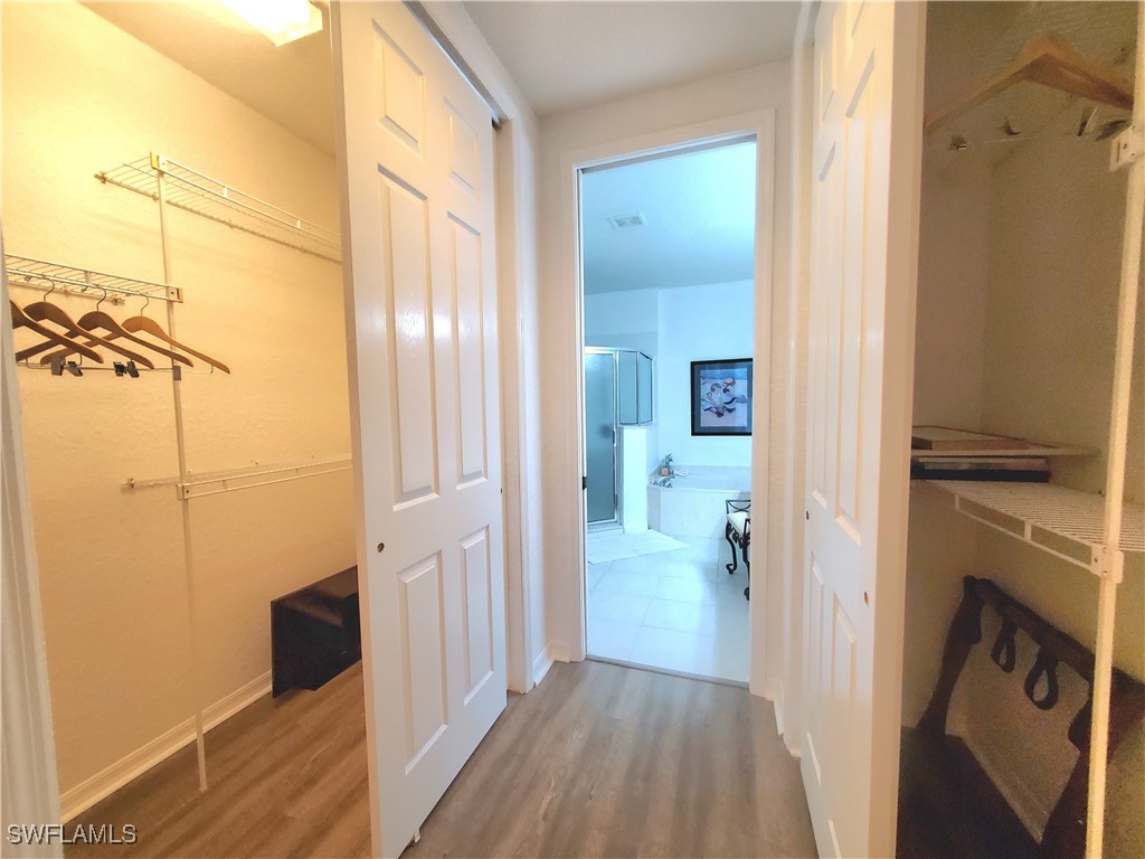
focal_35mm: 13
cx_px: 572
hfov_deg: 106.2
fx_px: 430
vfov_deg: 89.9
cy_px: 430
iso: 320
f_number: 2.2
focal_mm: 1.8
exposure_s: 1/60.2
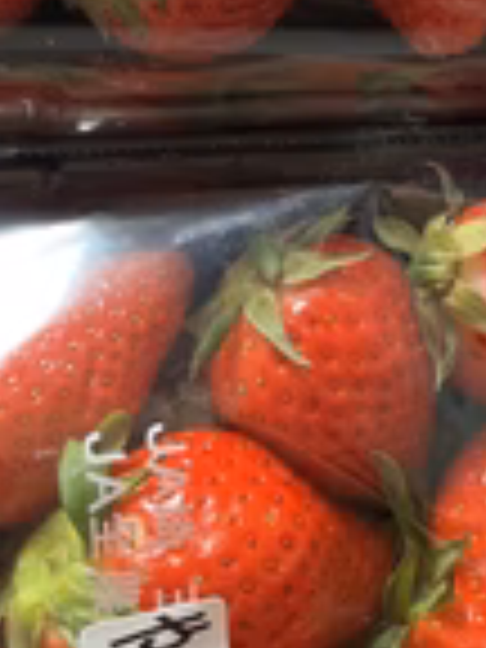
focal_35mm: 72
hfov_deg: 20.2
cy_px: 90
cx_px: 382
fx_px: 1348
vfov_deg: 26.3
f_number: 1.6
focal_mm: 5.1
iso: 125
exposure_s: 1/106
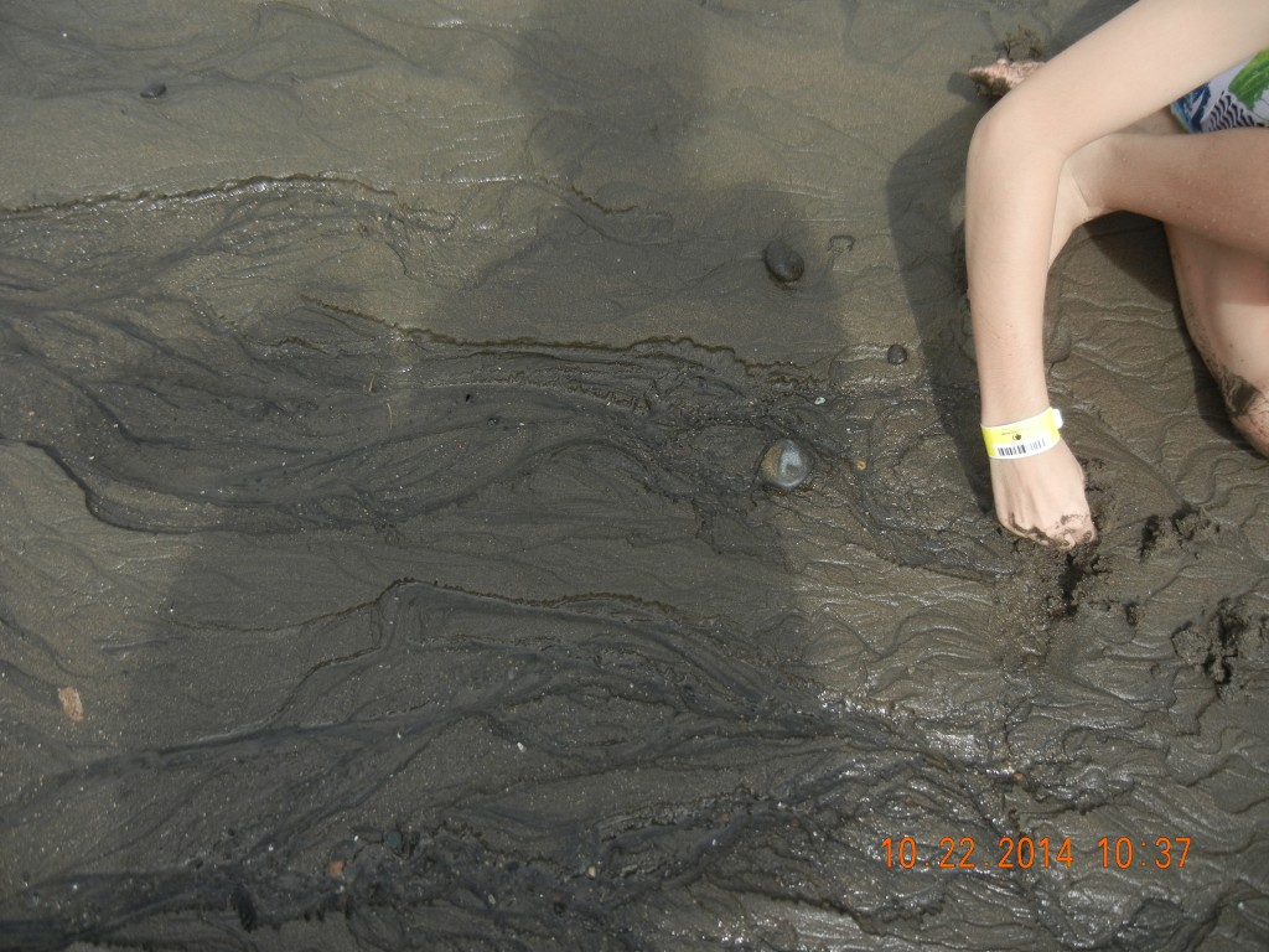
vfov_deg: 46.8
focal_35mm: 30
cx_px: 634
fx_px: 1100
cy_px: 476
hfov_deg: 60.0
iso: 160
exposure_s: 1/326
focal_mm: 5.4
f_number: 7
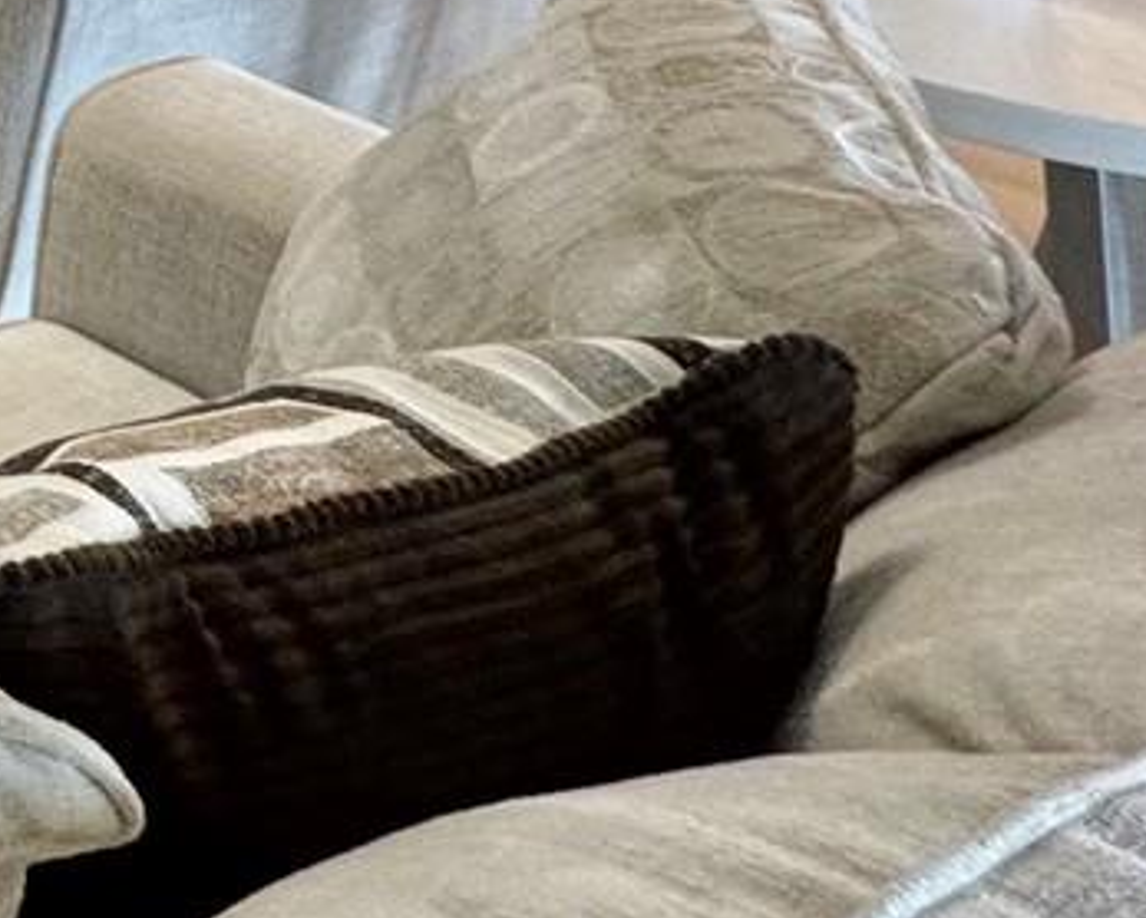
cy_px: -660
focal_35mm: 63
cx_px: -1295
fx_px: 2138
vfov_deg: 19.3
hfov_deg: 17.6
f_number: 2.2
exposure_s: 1/120
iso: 200
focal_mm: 2.22
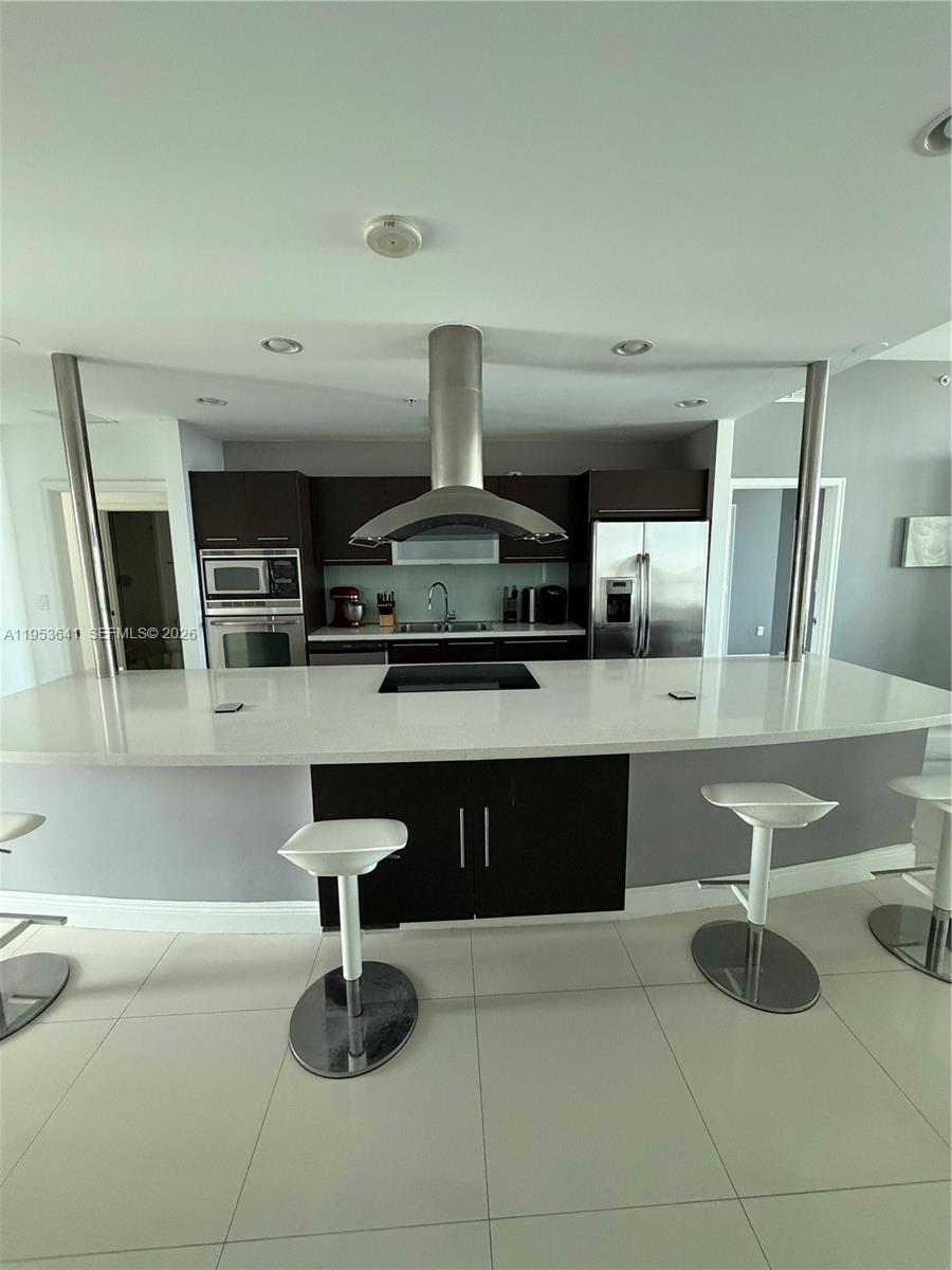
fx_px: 513
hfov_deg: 85.7
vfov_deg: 102.1
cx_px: 476
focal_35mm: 14
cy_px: 635
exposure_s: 1/60
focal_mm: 2.22
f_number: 2.2
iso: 500
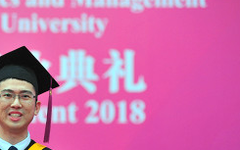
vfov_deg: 5.3
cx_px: 22
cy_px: 158
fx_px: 1628
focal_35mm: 249
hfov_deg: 8.4
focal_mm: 120
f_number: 5
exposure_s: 1/125
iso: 2500
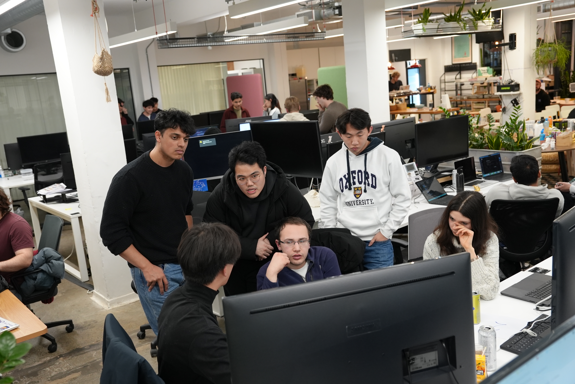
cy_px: 192
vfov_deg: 38.9
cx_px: 288
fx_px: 543
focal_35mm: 34
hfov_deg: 55.8
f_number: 4
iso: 2500
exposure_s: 1/160
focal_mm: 34
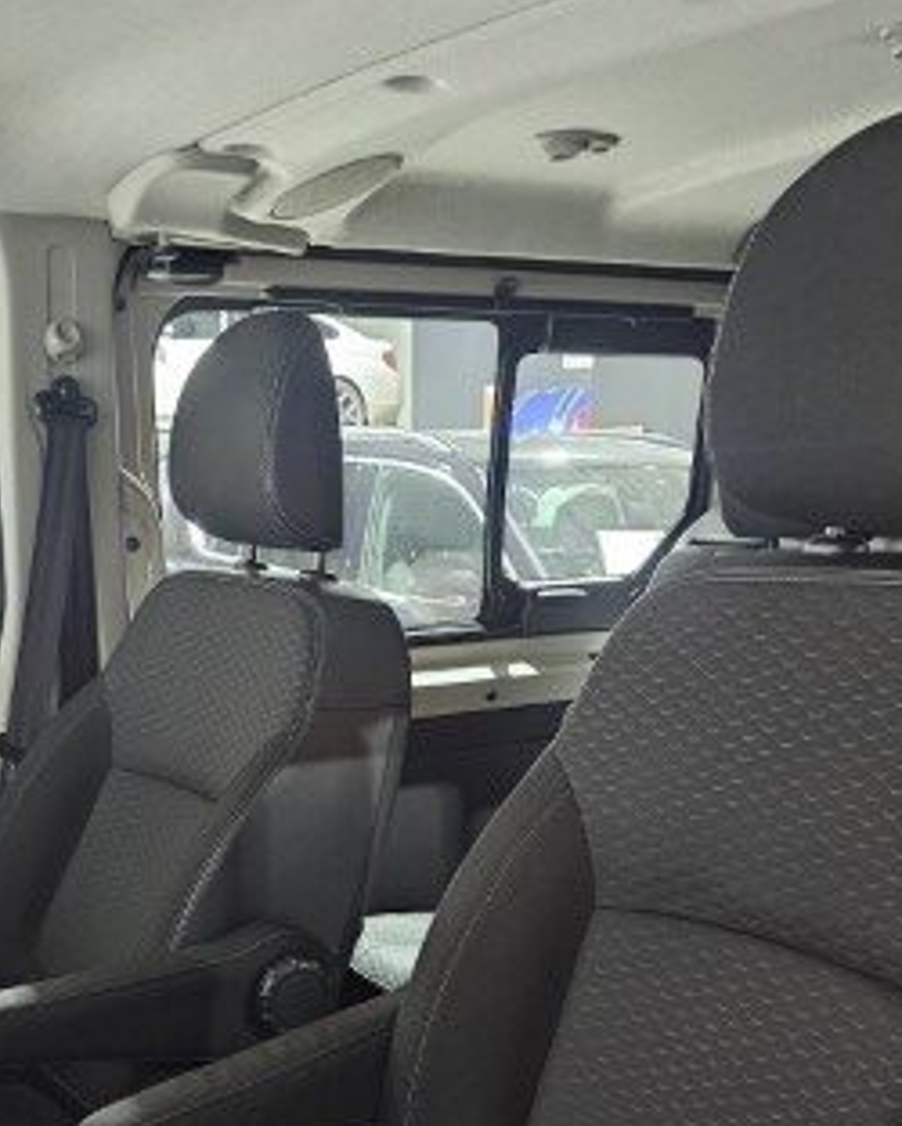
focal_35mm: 46
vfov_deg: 37.5
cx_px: 429
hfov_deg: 32.8
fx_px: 1534
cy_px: 1029
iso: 800
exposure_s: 1/24
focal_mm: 6.3
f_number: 1.7
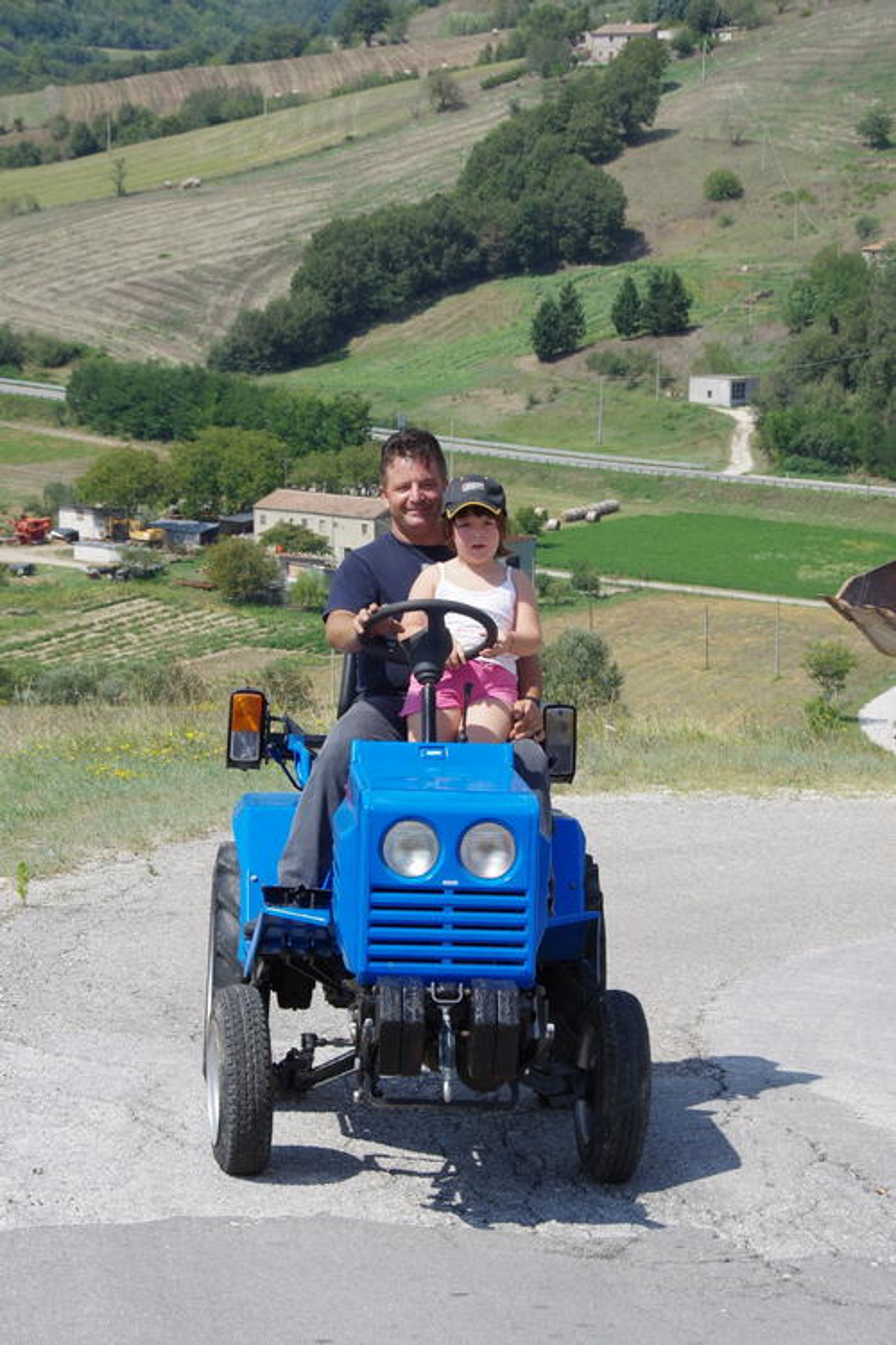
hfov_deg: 15.2
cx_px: 448
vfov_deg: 22.6
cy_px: 672
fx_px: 3360
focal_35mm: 90
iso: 500
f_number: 11
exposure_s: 1/320
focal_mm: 60
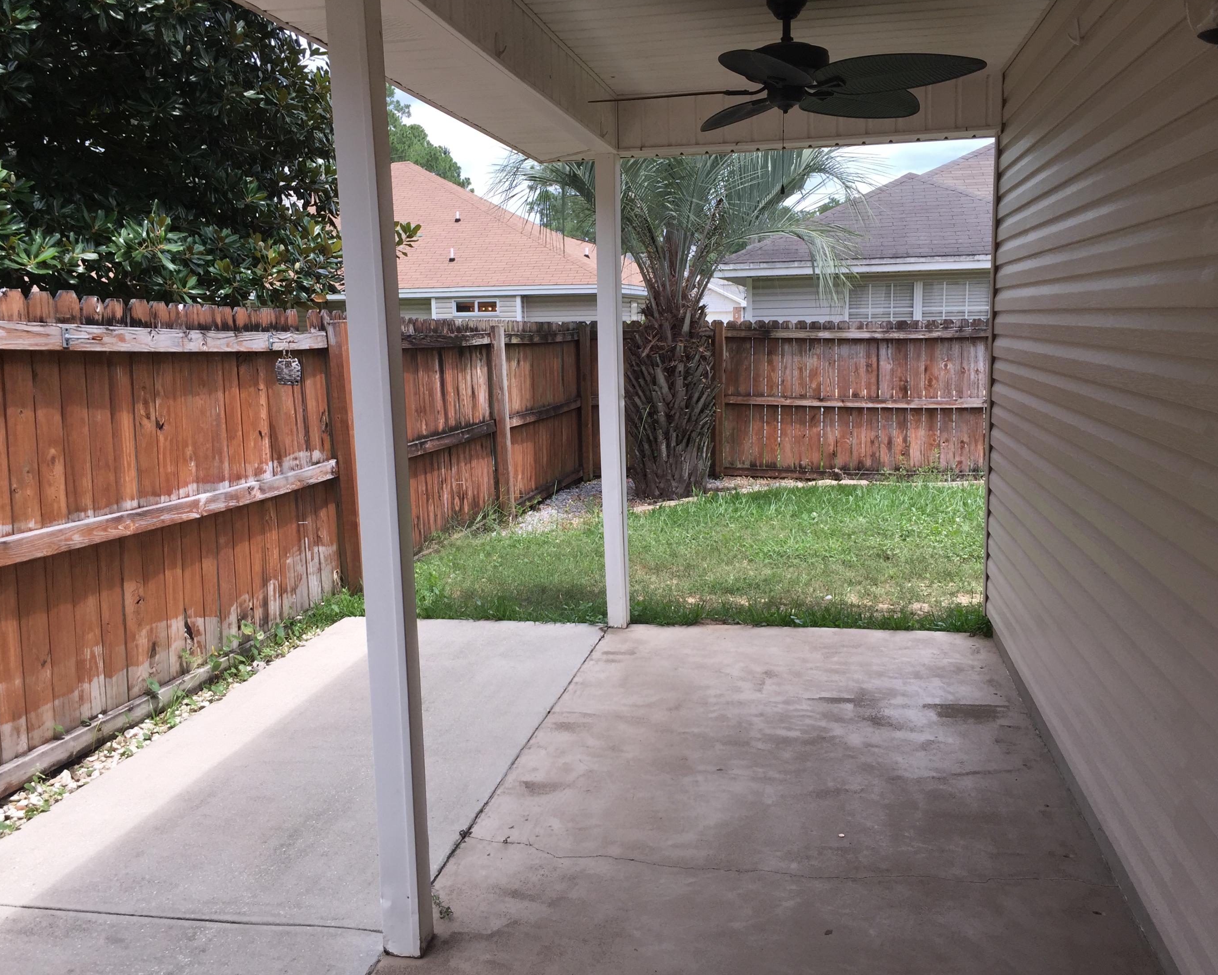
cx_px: 587
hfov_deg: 57.2
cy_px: 495
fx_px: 1117
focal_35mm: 31
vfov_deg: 47.1
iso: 32
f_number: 2.2
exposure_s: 1/1099
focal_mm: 4.15
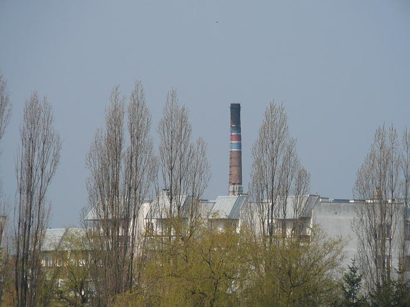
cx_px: 205
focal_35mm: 350
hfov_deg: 5.7
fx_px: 4145
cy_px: 154
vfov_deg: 4.2
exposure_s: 1/800
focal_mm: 52
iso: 80
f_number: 4.2
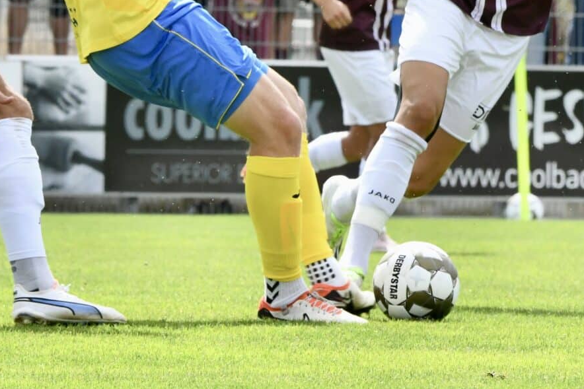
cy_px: 13
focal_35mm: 579
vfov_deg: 2.4
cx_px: 120
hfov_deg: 3.6
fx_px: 9390
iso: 2000
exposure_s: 1/1600
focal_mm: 250
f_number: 11
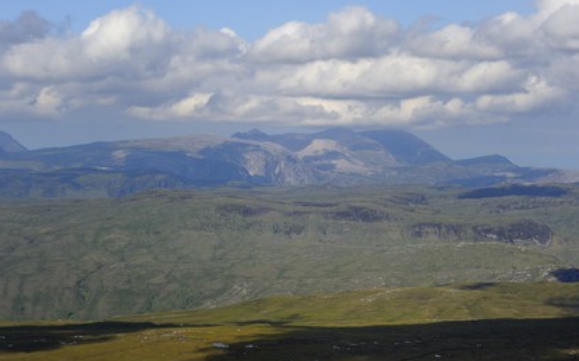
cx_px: 287
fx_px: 1498
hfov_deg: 21.9
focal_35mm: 95
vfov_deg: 13.7
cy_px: 170
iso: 400
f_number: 10
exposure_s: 1/800
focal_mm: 92
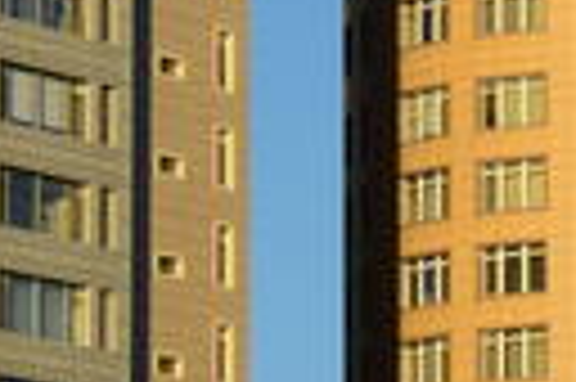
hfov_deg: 5.0
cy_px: 49
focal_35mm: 387
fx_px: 6184
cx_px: 1940
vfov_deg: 3.5
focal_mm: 38
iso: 200
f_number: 9
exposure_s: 1/320
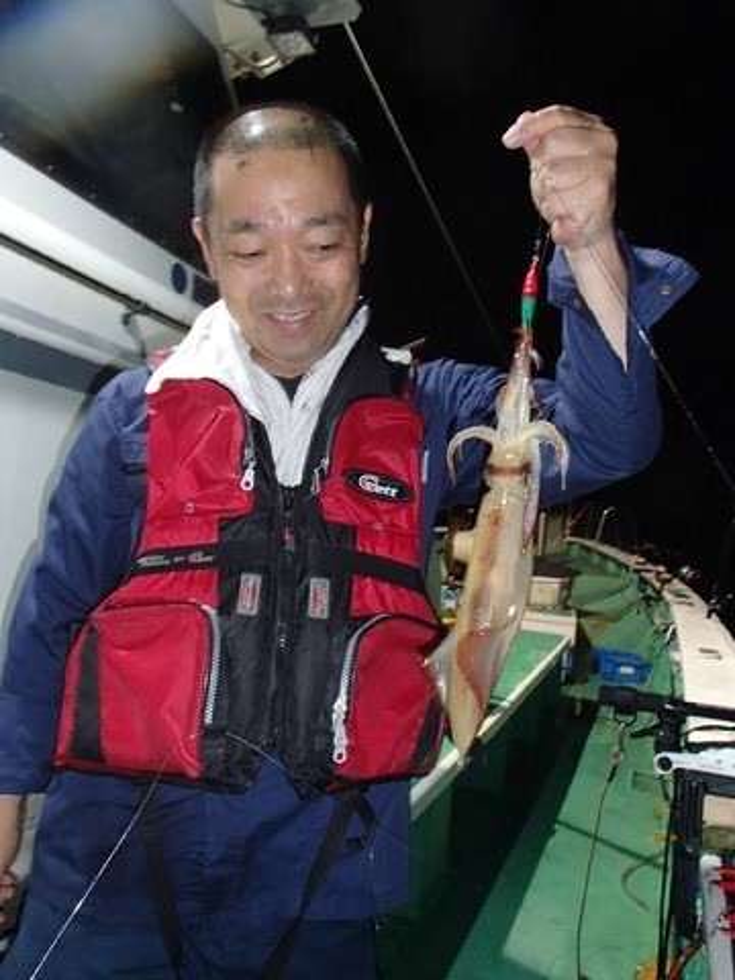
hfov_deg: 49.7
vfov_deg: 63.4
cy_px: 490
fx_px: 793
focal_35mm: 28
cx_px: 368
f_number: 3.9
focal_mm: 5
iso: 400
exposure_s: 1/30
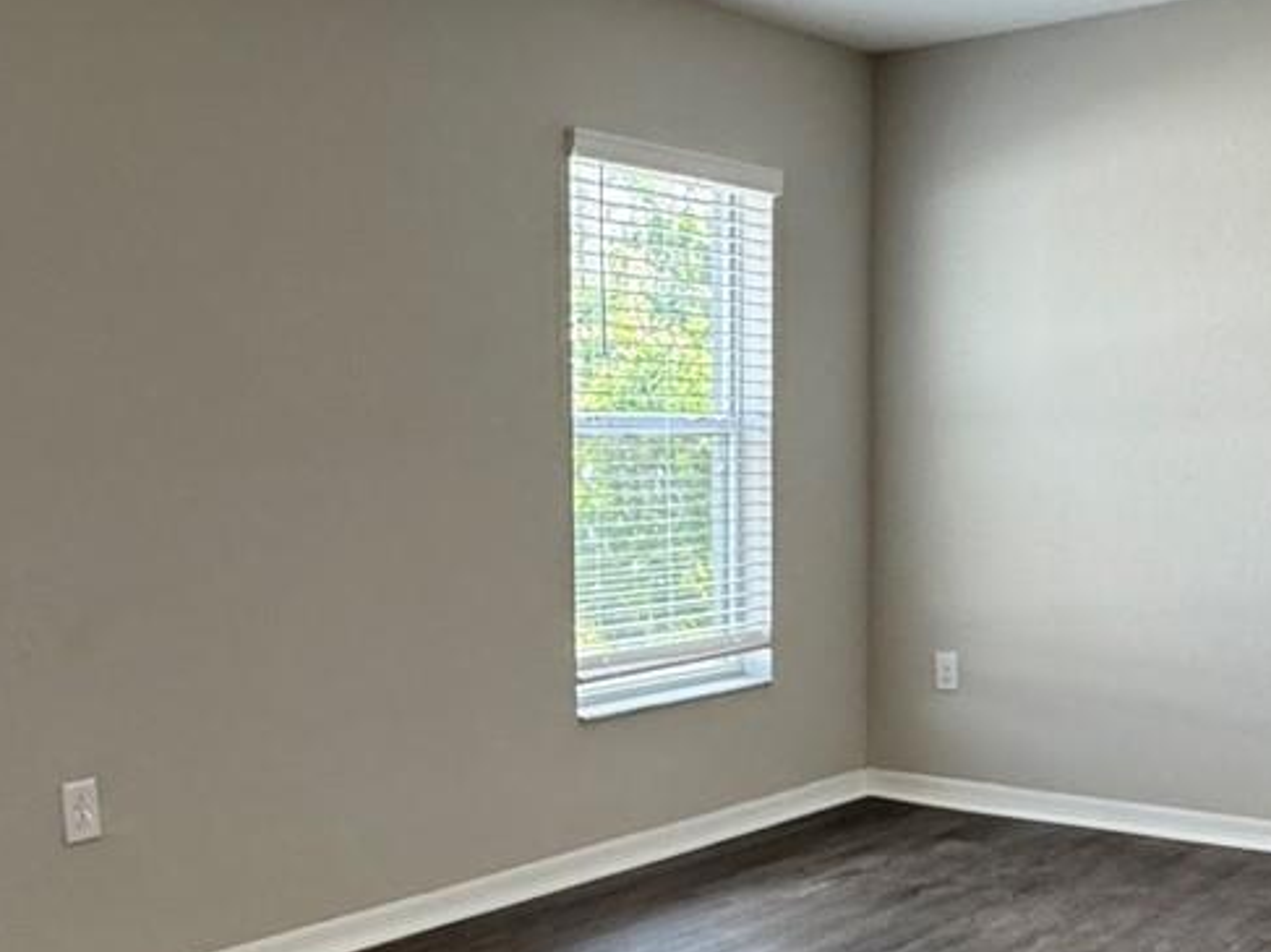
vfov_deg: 31.2
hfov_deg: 41.2
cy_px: 668
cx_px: 637
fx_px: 1689
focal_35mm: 46
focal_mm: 2.22
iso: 320
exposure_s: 1/120
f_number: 2.2
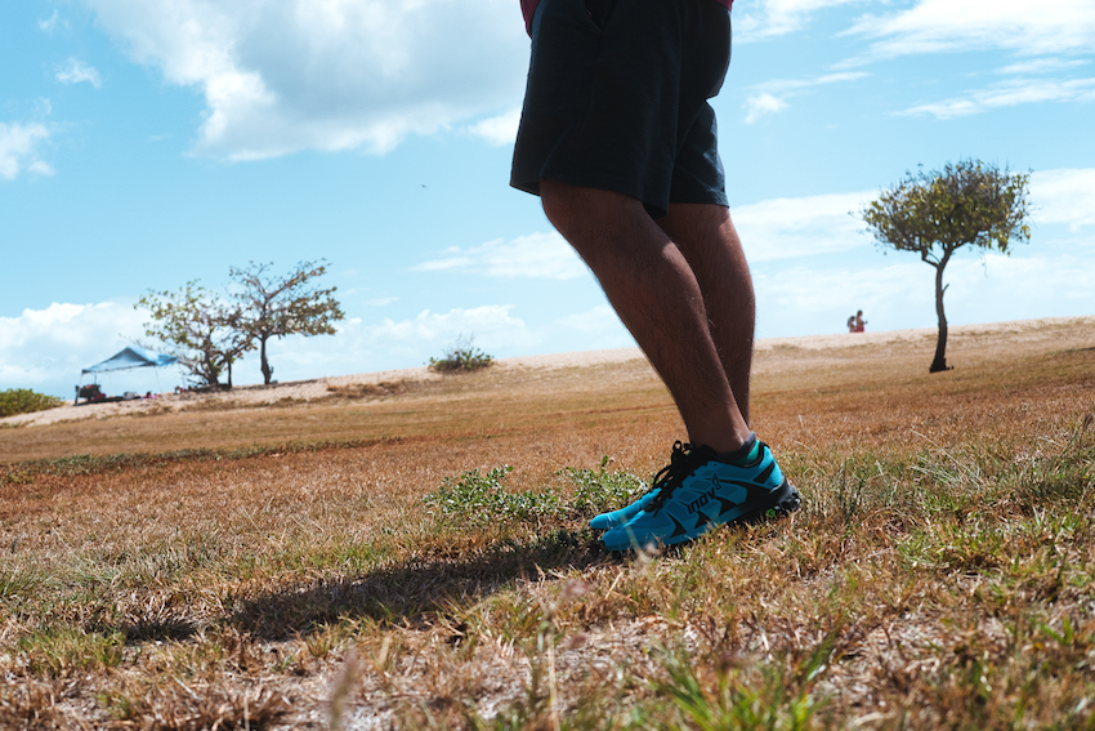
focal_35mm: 53
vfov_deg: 25.5
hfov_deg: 37.5
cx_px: 548
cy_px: 366
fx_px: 1612
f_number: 6.4
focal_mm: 35
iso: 640
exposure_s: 1/3200
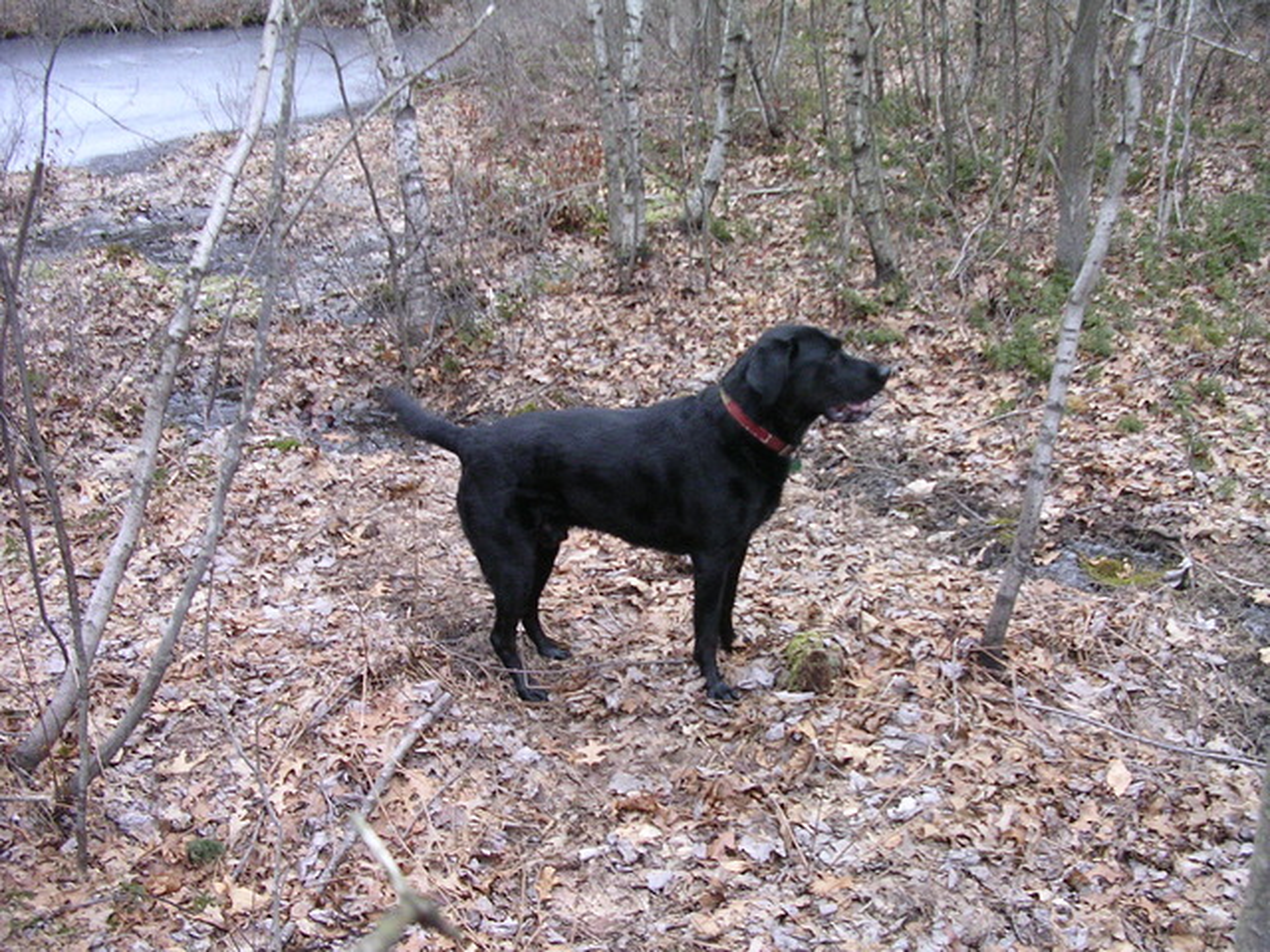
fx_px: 1394
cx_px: 635
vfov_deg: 37.7
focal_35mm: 38
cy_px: 476
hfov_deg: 49.0
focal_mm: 5.8
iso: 400
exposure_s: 1/101
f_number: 2.8
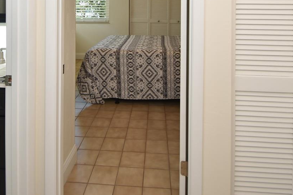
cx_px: 138
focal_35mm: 29
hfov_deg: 63.6
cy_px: 8
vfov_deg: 40.4
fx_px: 236
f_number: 4
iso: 200
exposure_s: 1/60
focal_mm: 10
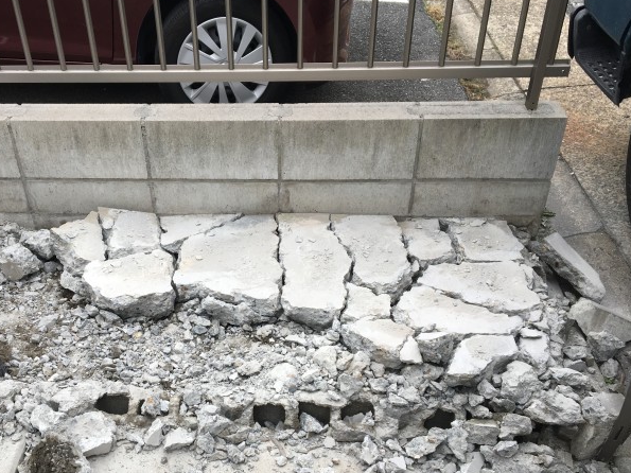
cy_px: 302
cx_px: 244
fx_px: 711
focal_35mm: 39
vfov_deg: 36.5
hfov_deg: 47.5
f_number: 2.2
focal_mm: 4.15
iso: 25
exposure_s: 1/171
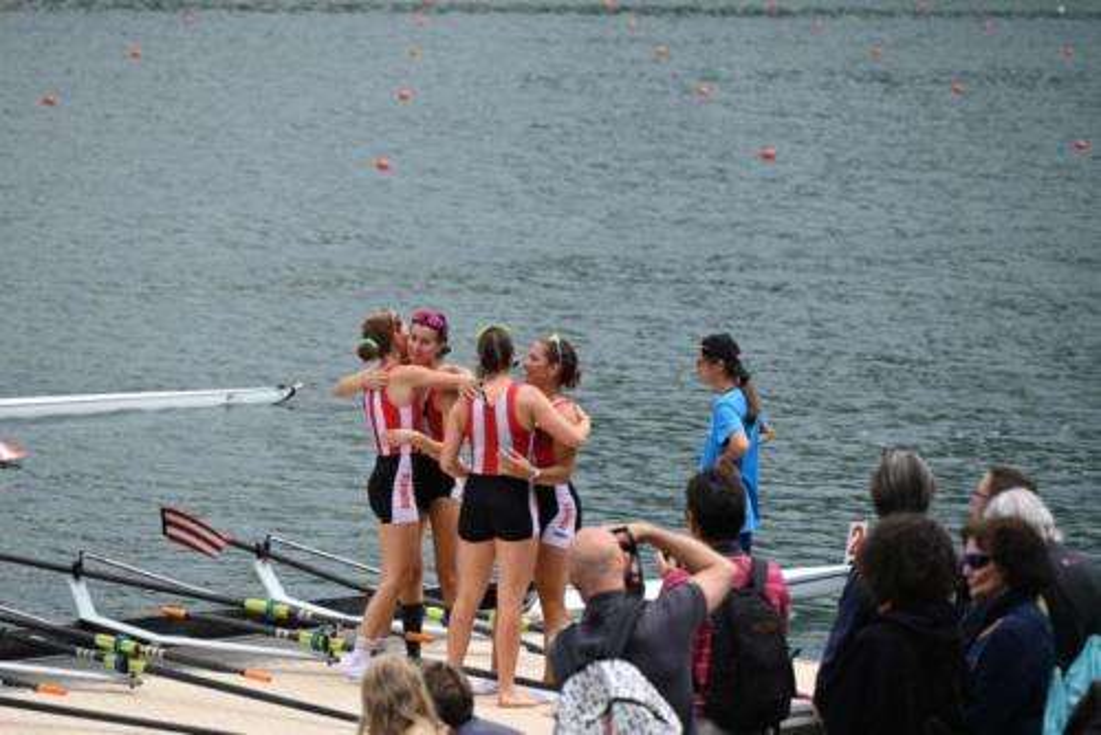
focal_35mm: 200
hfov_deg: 10.3
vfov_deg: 6.9
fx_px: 6120
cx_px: 550
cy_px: 368
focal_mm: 200
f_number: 6.3
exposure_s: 1/500
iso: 250
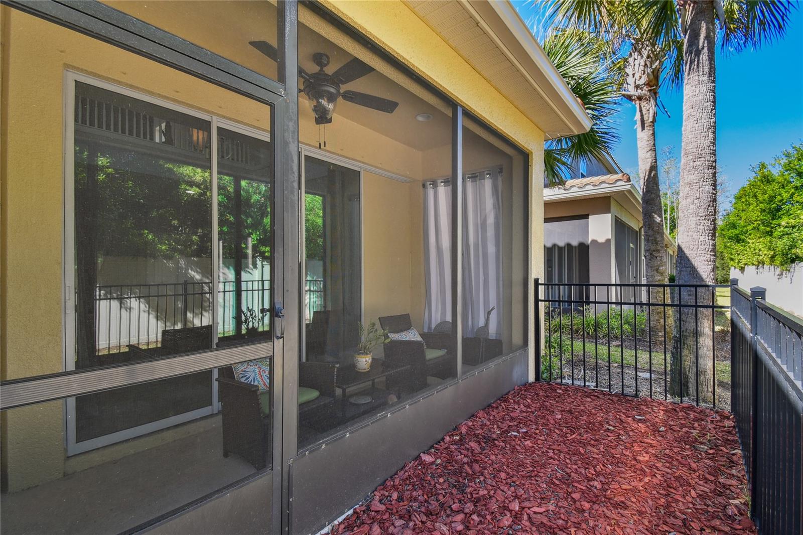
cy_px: 268
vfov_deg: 77.3
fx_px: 334
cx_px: 402
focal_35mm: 15
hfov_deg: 100.4
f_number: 7.1
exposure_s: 1/10
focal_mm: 10
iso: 100
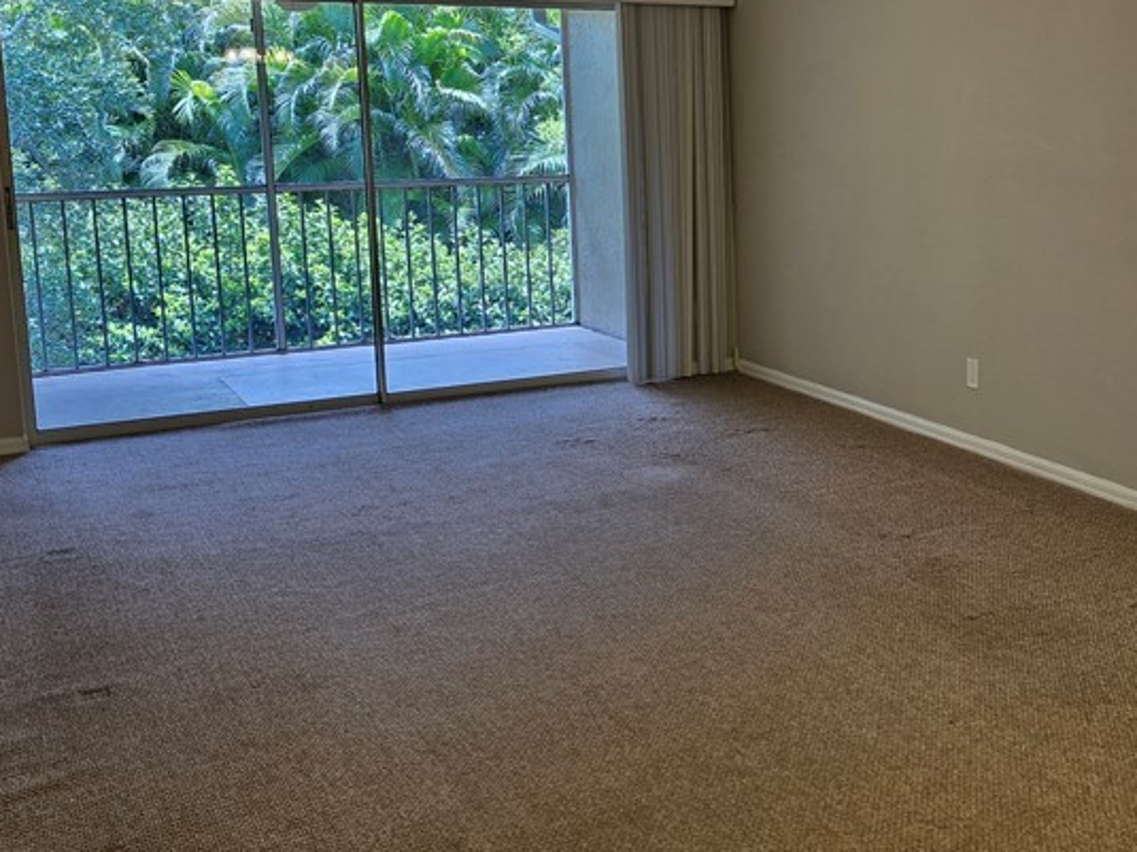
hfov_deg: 41.1
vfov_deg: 32.7
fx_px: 1445
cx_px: 916
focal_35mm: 44
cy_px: 314
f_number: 1.7
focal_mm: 6.3
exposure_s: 1/120
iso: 50
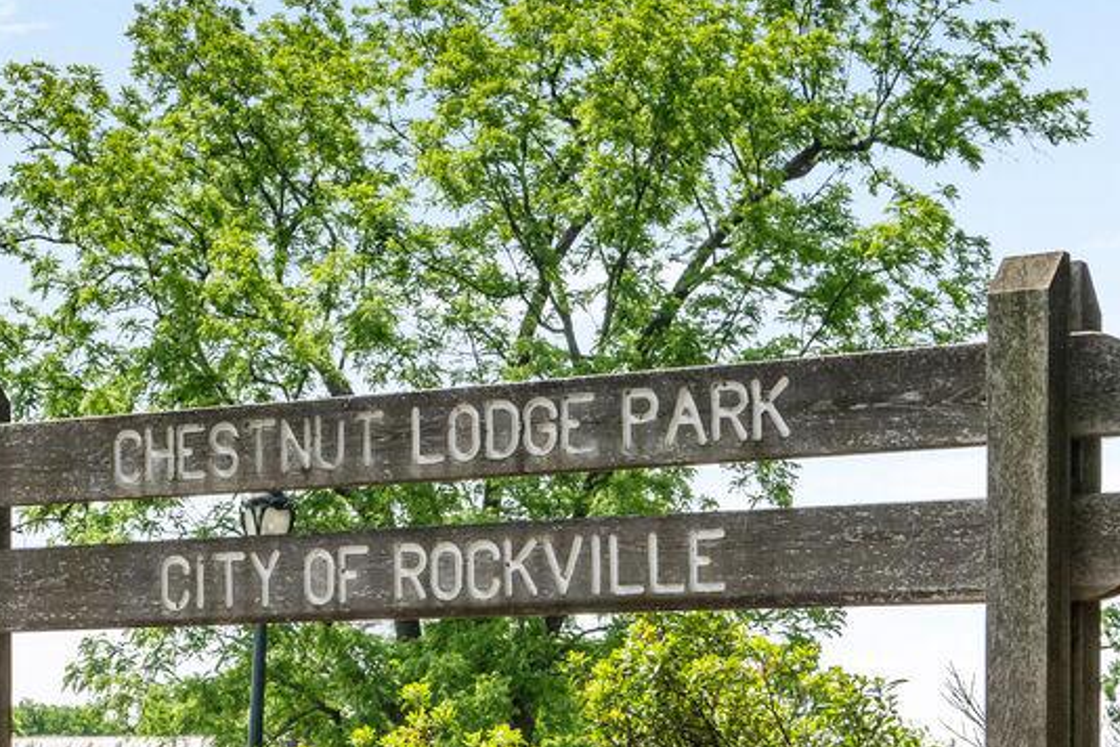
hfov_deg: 20.5
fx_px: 3018
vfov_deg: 14.1
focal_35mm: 97
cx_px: 48
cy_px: 415
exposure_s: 1/640
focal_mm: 30
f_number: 9
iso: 200
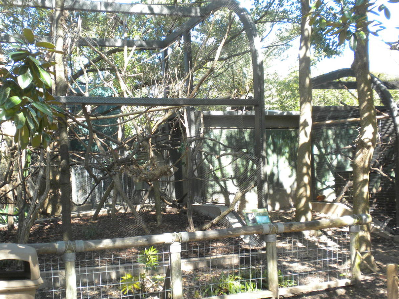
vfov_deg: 29.6
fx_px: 565
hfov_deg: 38.8
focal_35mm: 49
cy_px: 183
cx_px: 172
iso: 125
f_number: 3.5
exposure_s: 1/92.6
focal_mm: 6.6
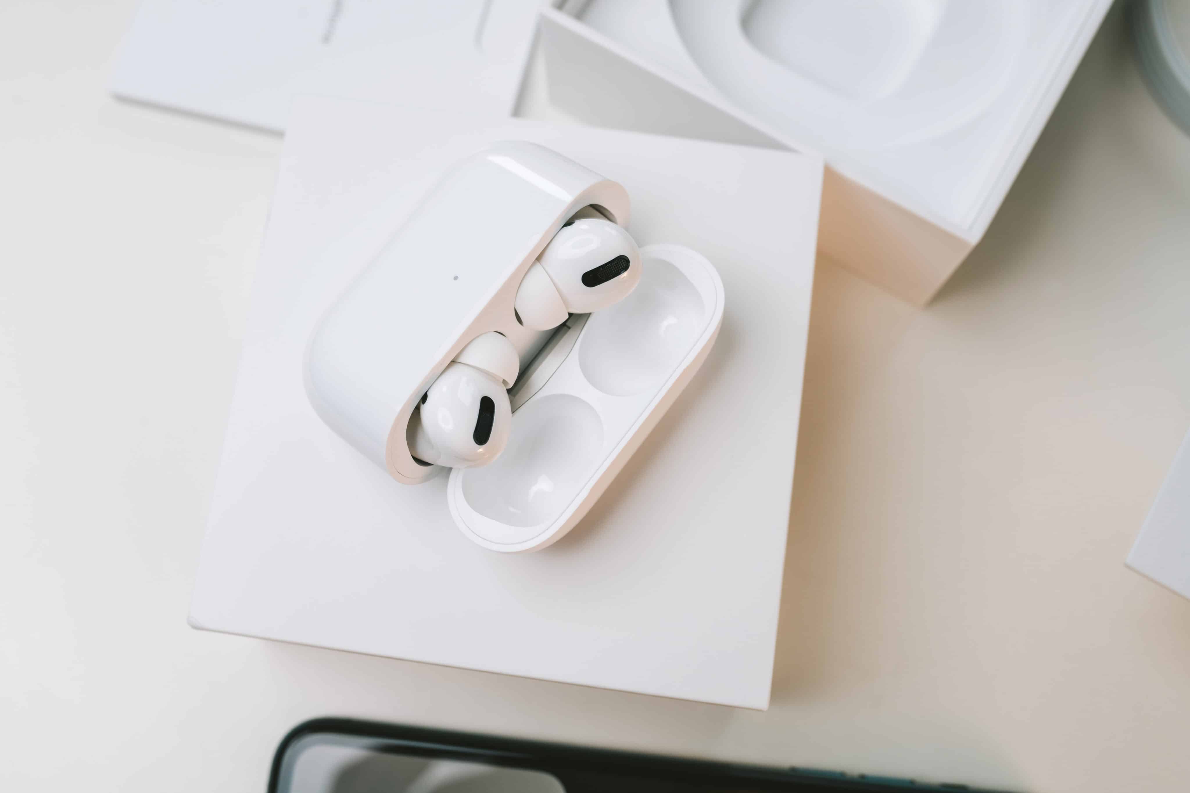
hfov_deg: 54.4
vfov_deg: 37.9
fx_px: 1157
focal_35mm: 35
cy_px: 396
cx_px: 595
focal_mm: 35
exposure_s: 1/60
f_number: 8
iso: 100
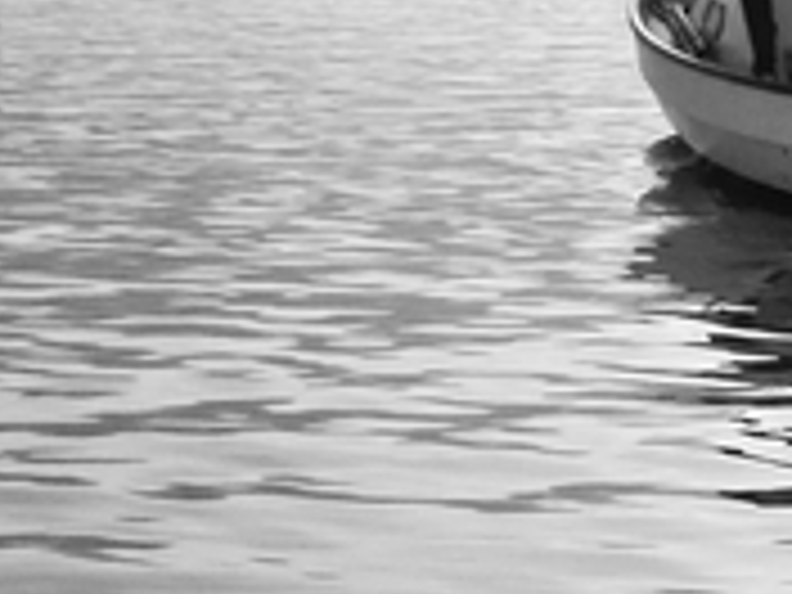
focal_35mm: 134
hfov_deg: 14.2
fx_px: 3066
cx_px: 972
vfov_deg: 11.0
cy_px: 40
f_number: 13
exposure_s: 1/500
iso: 320
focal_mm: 8.99
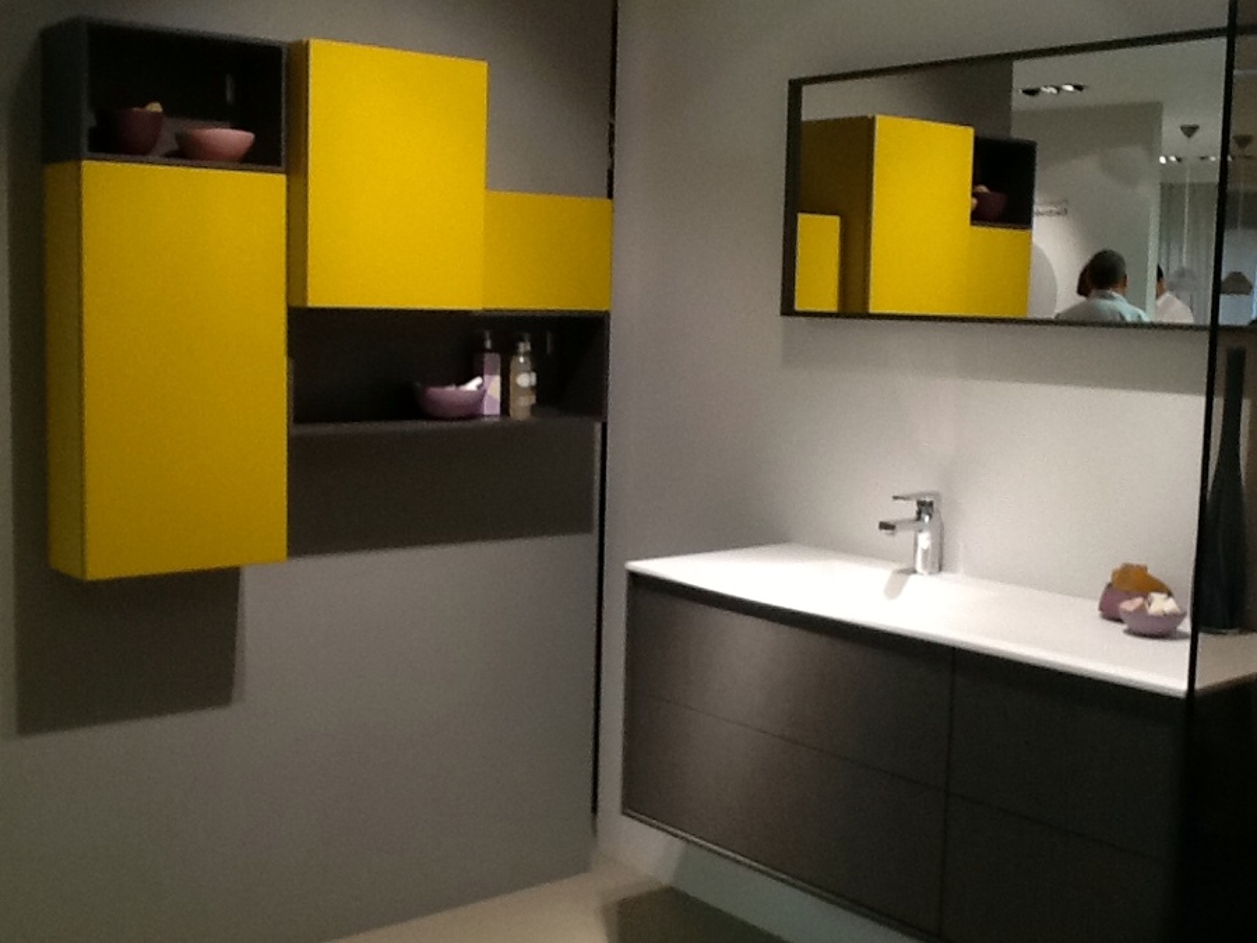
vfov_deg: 32.9
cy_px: 472
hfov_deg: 42.9
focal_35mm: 44
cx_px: 628
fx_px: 1598
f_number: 2.4
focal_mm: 2.03
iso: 80
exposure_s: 1/30
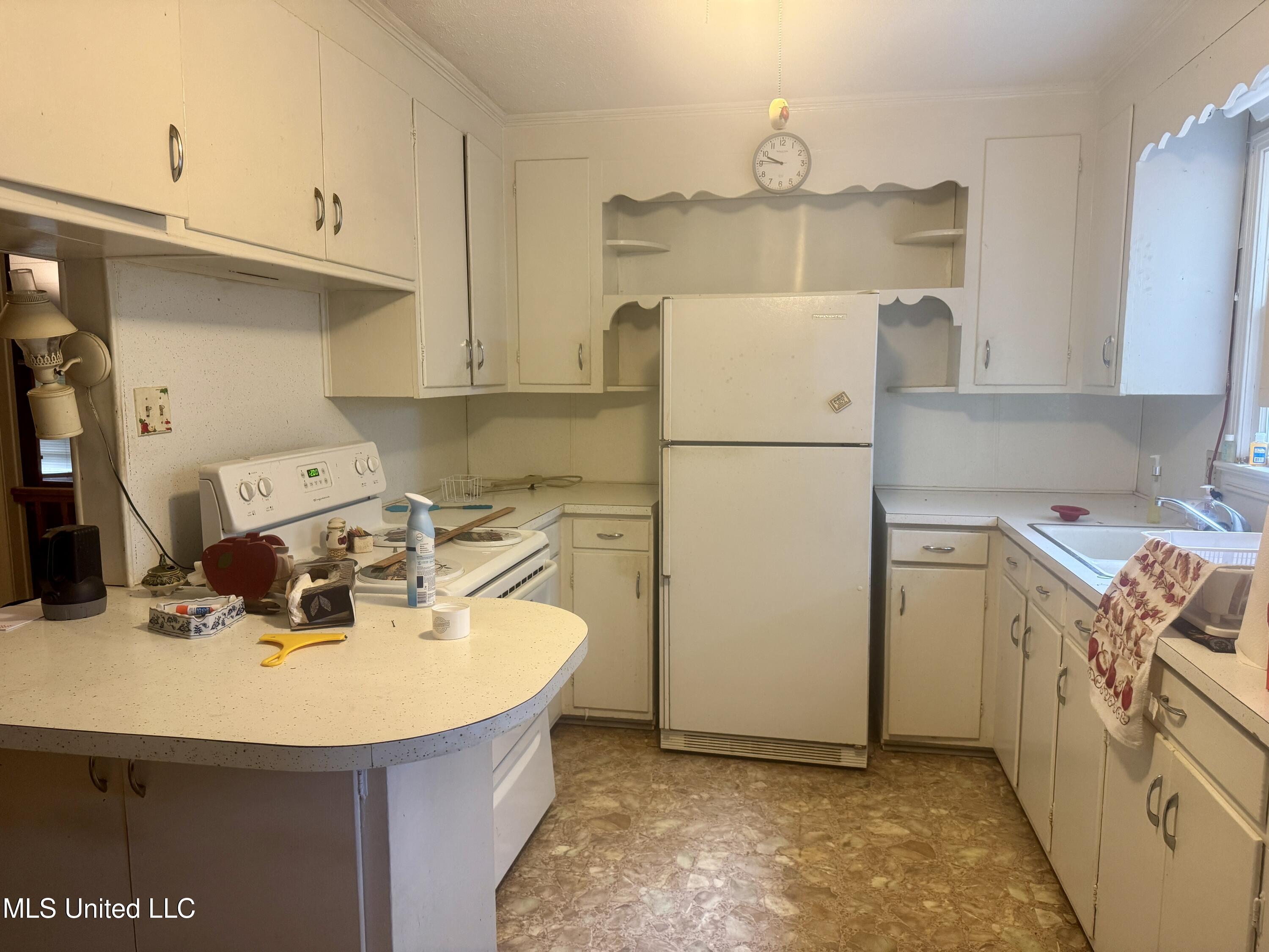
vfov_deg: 56.8
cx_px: 634
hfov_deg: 71.6
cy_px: 476
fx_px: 880
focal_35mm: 24
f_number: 1.78
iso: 250
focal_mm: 6.76
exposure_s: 1/60
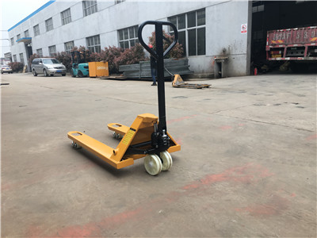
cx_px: 158
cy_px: 119
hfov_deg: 61.7
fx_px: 266
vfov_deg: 48.2
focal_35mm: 29
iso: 25
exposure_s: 1/102
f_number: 2.2
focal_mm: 4.15
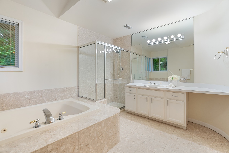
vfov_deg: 73.7
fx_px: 102
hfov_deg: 96.7
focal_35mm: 16
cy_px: 76
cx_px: 114
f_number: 7.1
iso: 320
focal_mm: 16
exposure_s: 1/6
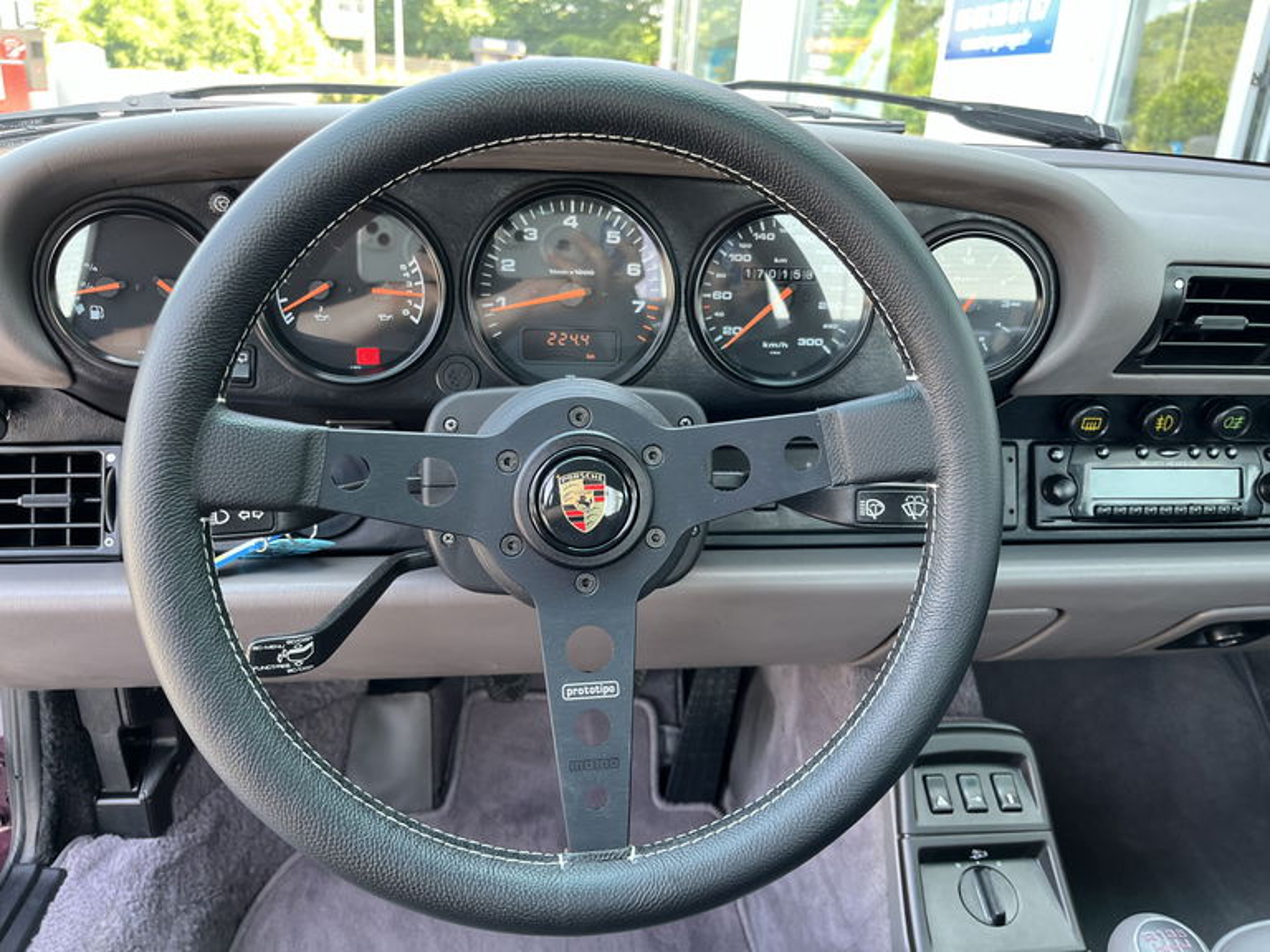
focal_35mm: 26
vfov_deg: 53.1
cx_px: 635
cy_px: 476
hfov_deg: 67.3
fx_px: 954
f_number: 1.6
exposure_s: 1/102
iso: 125
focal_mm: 5.1
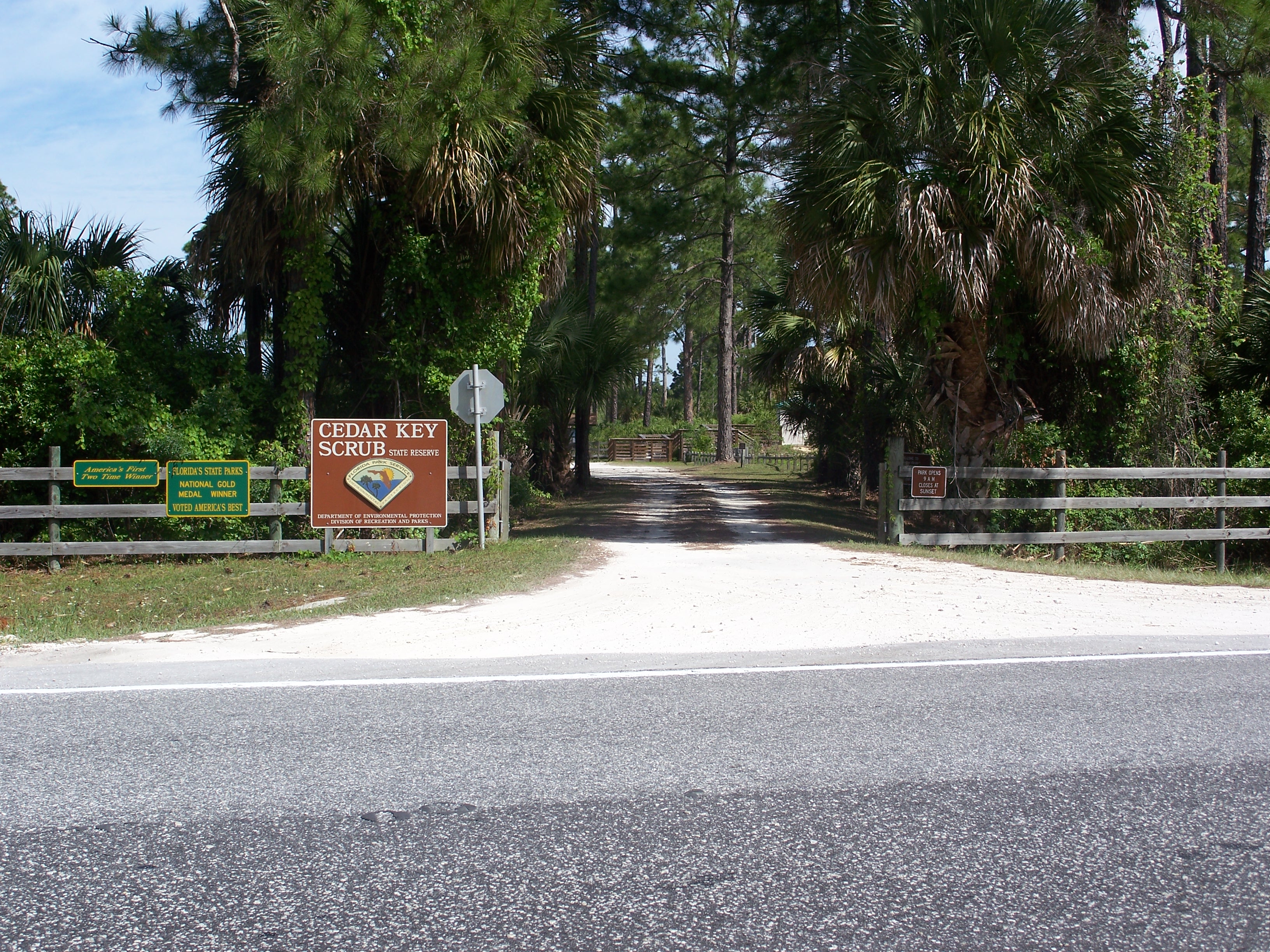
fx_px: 1871
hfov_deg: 37.5
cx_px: 635
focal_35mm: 51
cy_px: 476
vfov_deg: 28.6
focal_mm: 10.7
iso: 64
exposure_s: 1/400
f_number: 4.5
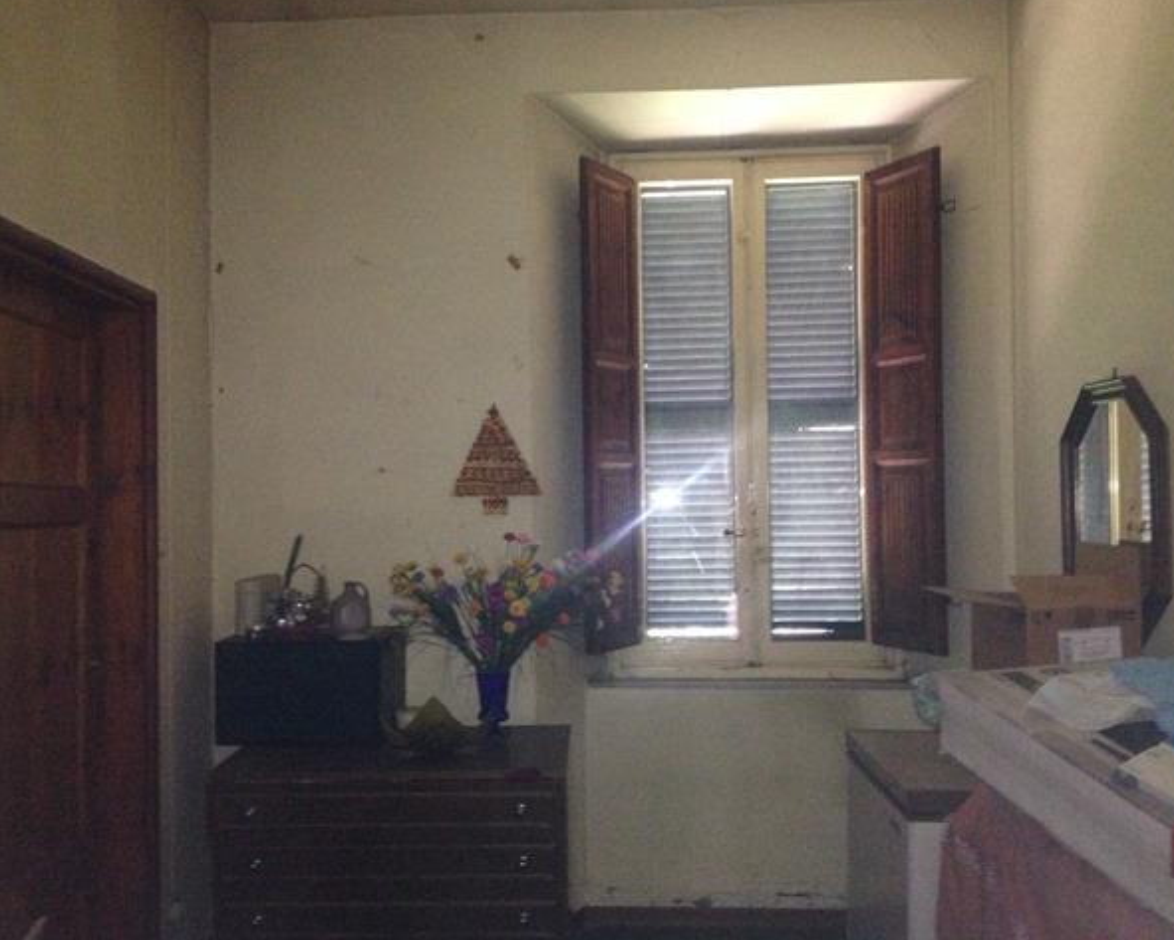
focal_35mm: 37
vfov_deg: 40.1
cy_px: 465
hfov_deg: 49.1
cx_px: 600
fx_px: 1286
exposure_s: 1/16
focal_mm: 4.28
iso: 400
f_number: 2.4
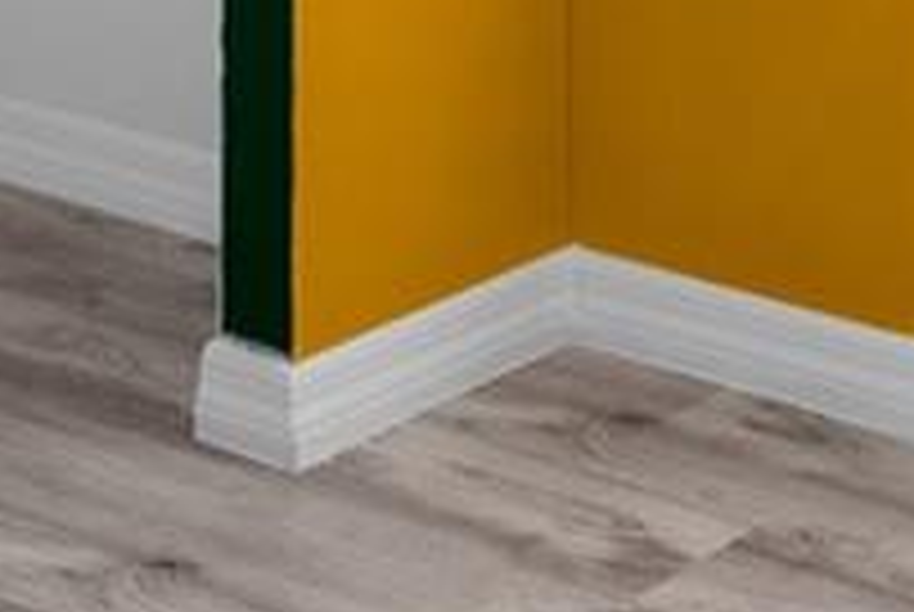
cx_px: 968
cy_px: -819
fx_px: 3000
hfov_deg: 16.9
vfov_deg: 10.2
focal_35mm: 118
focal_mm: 10
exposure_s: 1/5
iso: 100
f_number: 7.1
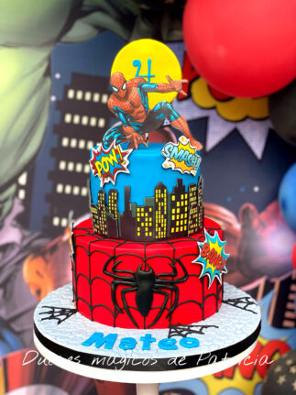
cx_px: 148
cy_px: 198
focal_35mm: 52
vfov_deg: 36.8
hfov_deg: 28.0
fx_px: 593
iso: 50
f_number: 2
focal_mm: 6
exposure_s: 1/122
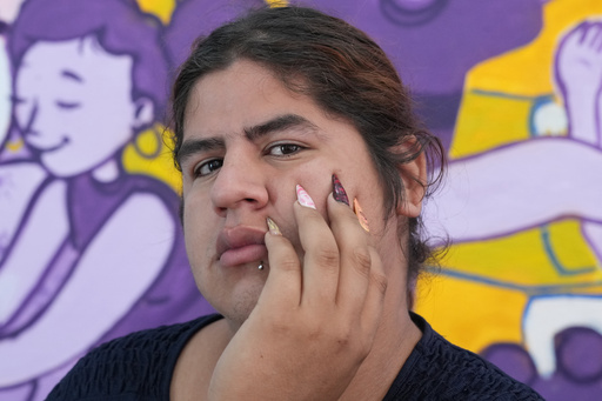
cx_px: 301
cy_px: 200
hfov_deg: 26.0
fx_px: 1304
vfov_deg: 17.5
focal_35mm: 78
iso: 2500
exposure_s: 1/320
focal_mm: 52
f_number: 4.5
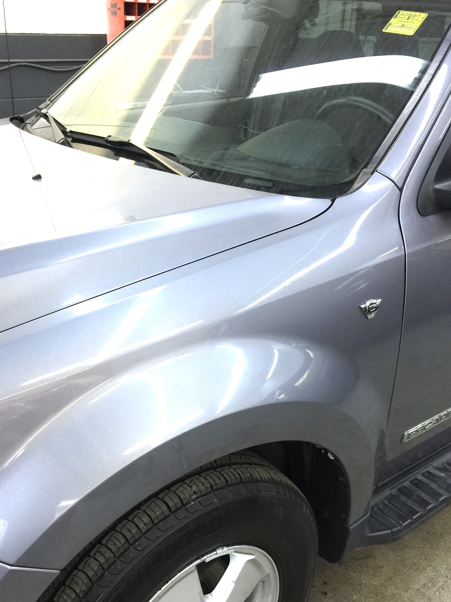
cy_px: 352
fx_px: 608
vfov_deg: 52.4
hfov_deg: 40.6
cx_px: 186
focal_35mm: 35
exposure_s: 1/15
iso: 50
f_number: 2.2
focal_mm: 4.15
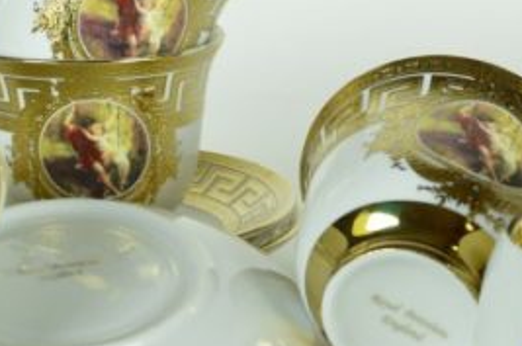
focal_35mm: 108
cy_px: 201
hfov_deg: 19.0
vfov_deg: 12.6
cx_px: 229
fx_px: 1563
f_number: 6.3
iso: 100
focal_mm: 24
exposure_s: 1/125
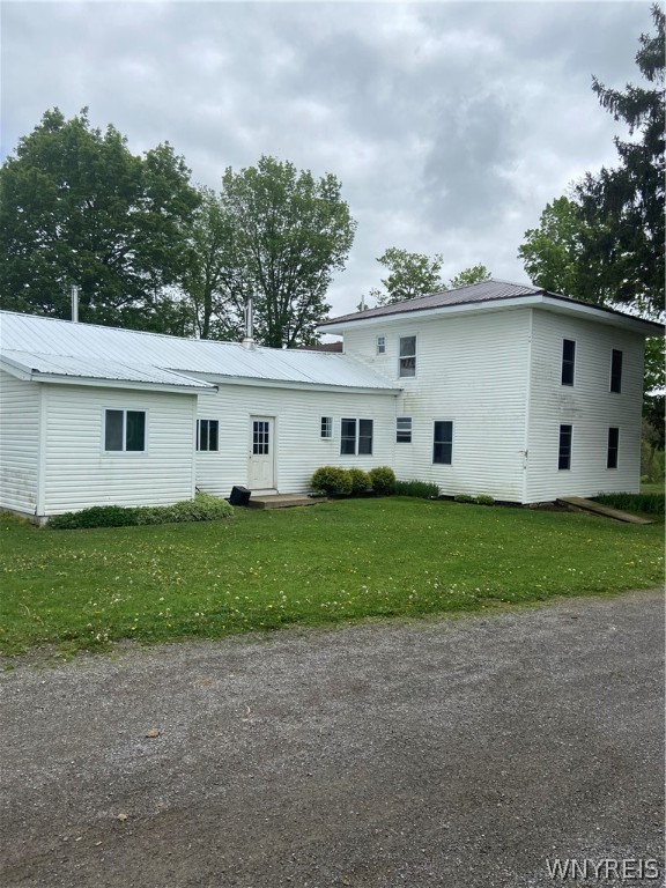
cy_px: 444
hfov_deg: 53.1
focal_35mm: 26
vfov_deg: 67.3
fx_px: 667
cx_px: 333
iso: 32
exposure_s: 1/3610
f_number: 1.8
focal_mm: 4.25
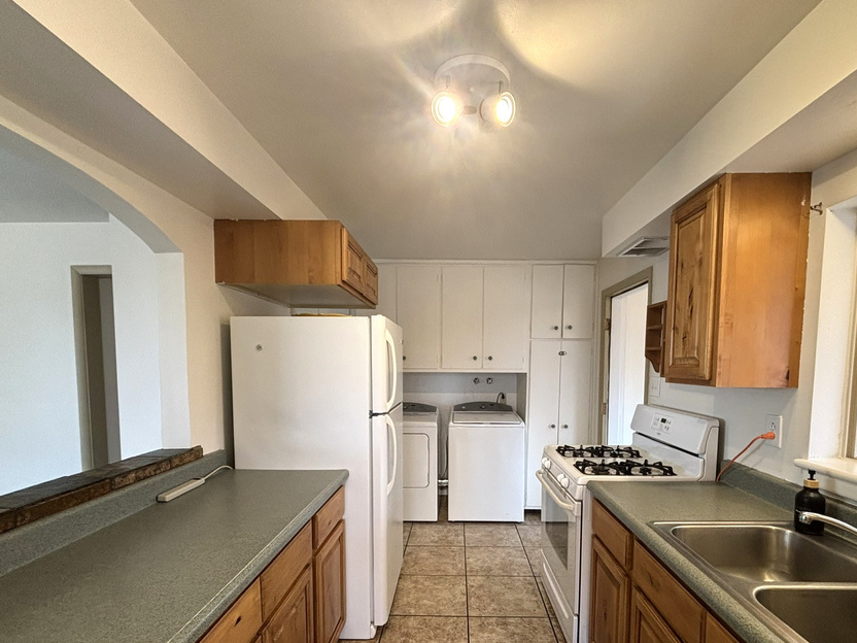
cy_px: 395
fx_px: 396
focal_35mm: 16
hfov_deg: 94.4
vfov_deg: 77.0
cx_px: 452
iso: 160
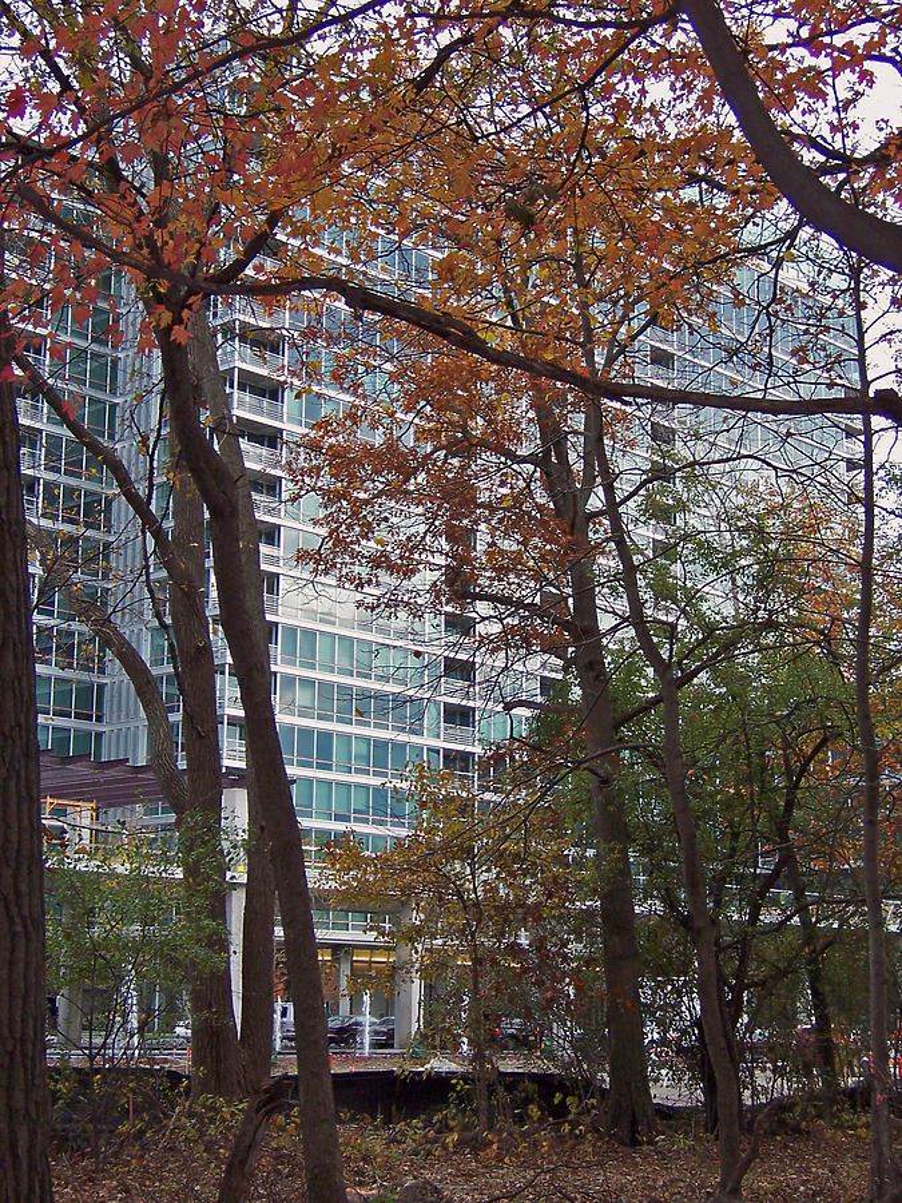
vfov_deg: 32.2
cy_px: 602
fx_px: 2085
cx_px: 451
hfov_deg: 24.4
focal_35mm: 60
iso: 140
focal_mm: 10
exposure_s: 1/90
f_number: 4
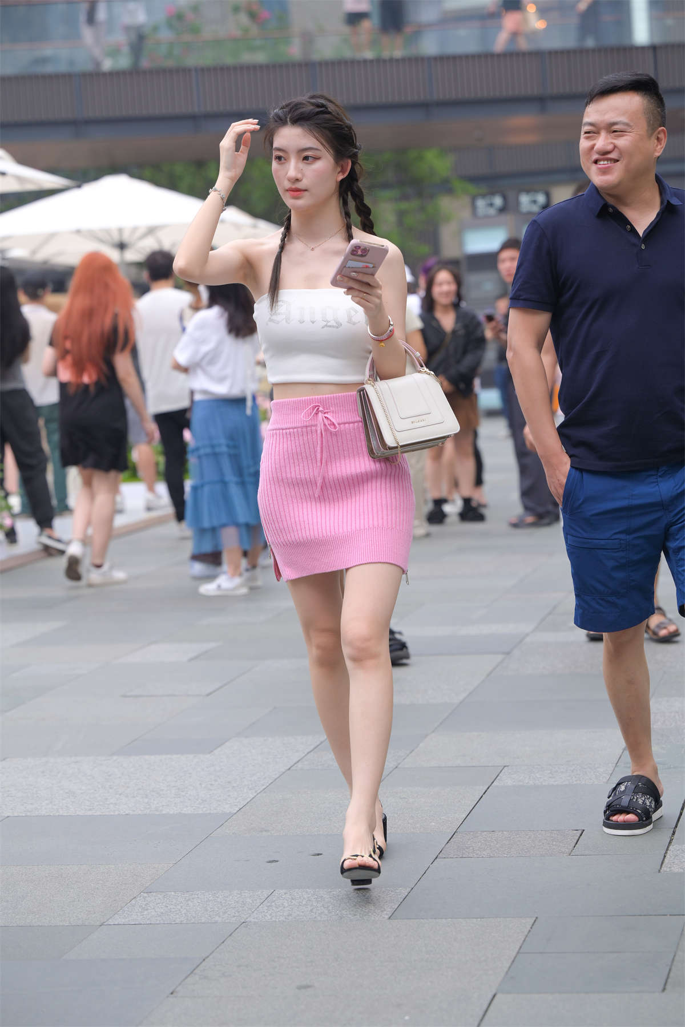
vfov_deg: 22.9
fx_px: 2540
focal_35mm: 89
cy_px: 514
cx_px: 342
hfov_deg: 15.4
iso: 200
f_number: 4
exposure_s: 1/400
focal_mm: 89
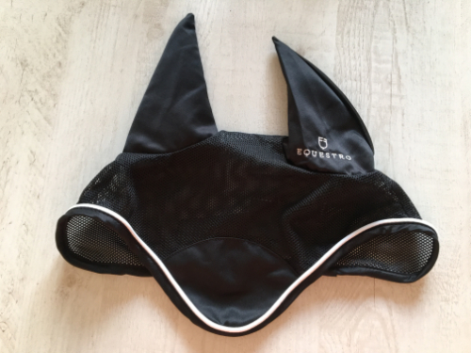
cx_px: 236
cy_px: 176
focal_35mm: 29
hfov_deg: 61.7
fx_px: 395
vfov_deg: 48.2
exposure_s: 1/33
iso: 160
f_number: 2.2
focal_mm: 4.2
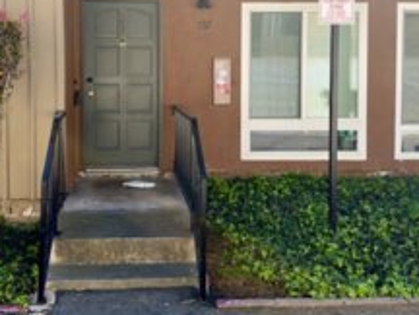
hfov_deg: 46.5
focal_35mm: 40
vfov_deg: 35.5
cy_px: 97
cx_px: 167
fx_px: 484
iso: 64
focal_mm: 6.76
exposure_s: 1/1013
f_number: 1.78
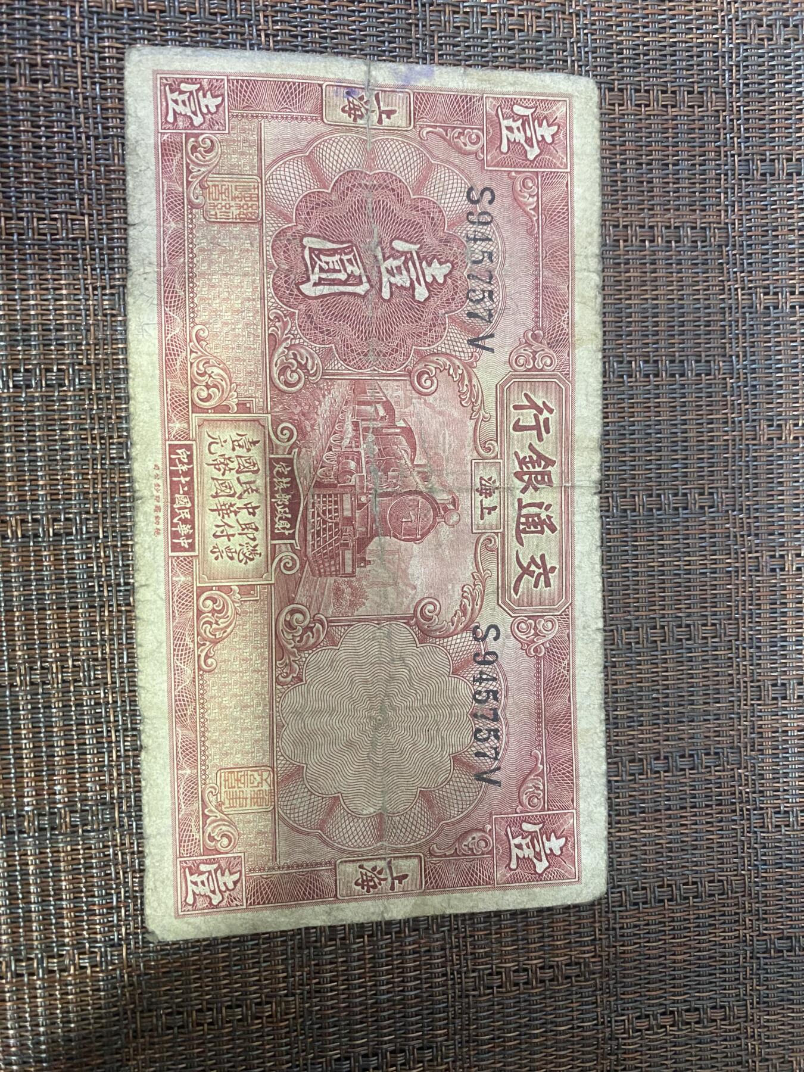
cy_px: 536
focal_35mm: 26
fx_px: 805
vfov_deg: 67.3
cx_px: 402
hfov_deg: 53.1
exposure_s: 1/33
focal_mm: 4.25
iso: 320
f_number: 1.8
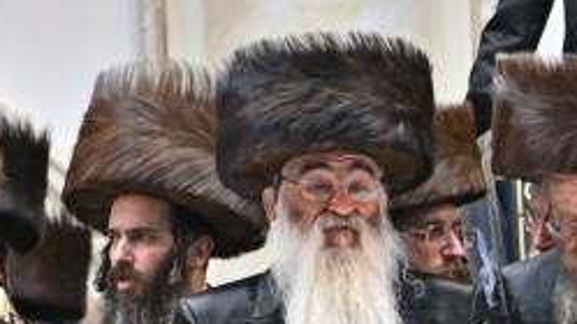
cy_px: 84
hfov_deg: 3.9
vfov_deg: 2.2
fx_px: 8368
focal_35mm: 547
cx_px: -422
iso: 500
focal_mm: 85
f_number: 2.8
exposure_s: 1/640
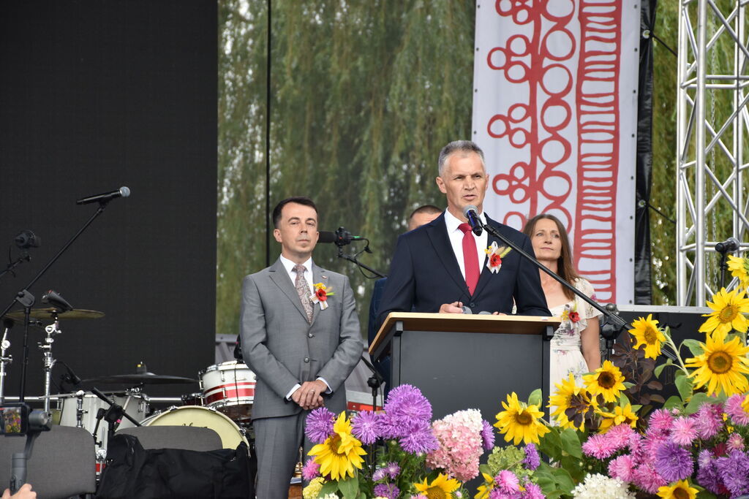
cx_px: 374
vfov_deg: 9.6
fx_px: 2965
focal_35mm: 142
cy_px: 250
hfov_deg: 14.4
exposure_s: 1/125
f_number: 6.3
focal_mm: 95
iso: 400
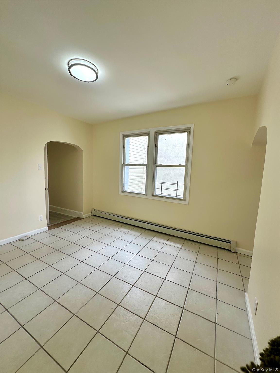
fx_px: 151
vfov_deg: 102.1
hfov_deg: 85.7
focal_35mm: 14
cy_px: 186
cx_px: 140
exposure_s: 1/175
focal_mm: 2.22
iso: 40
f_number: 2.2
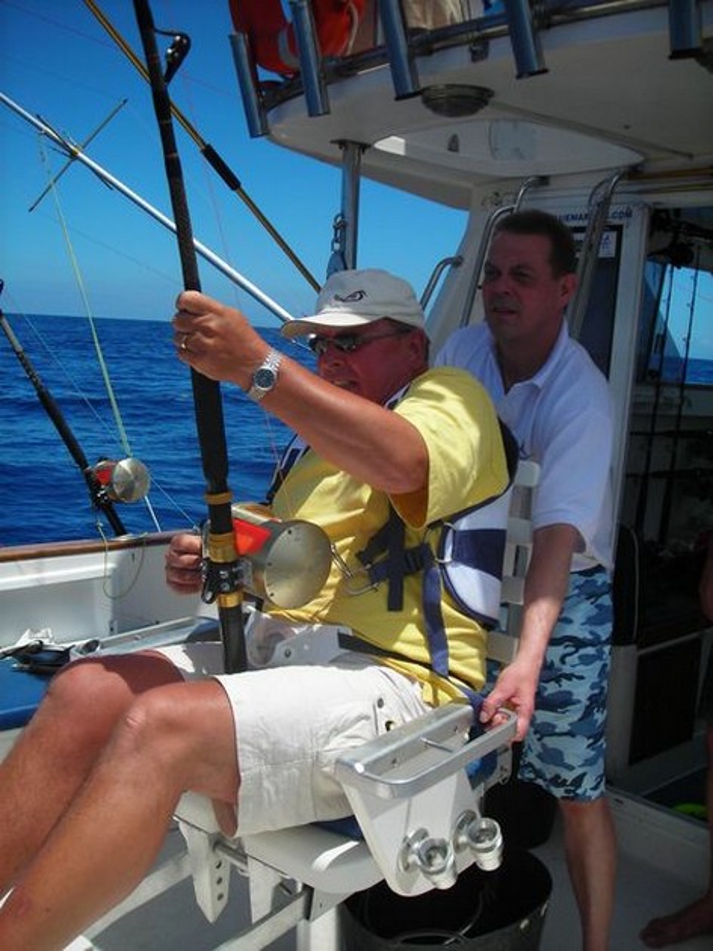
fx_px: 1044
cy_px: 476
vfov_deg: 49.0
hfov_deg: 37.7
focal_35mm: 38
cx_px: 356
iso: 50
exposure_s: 1/307
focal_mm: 6.3
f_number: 6.4
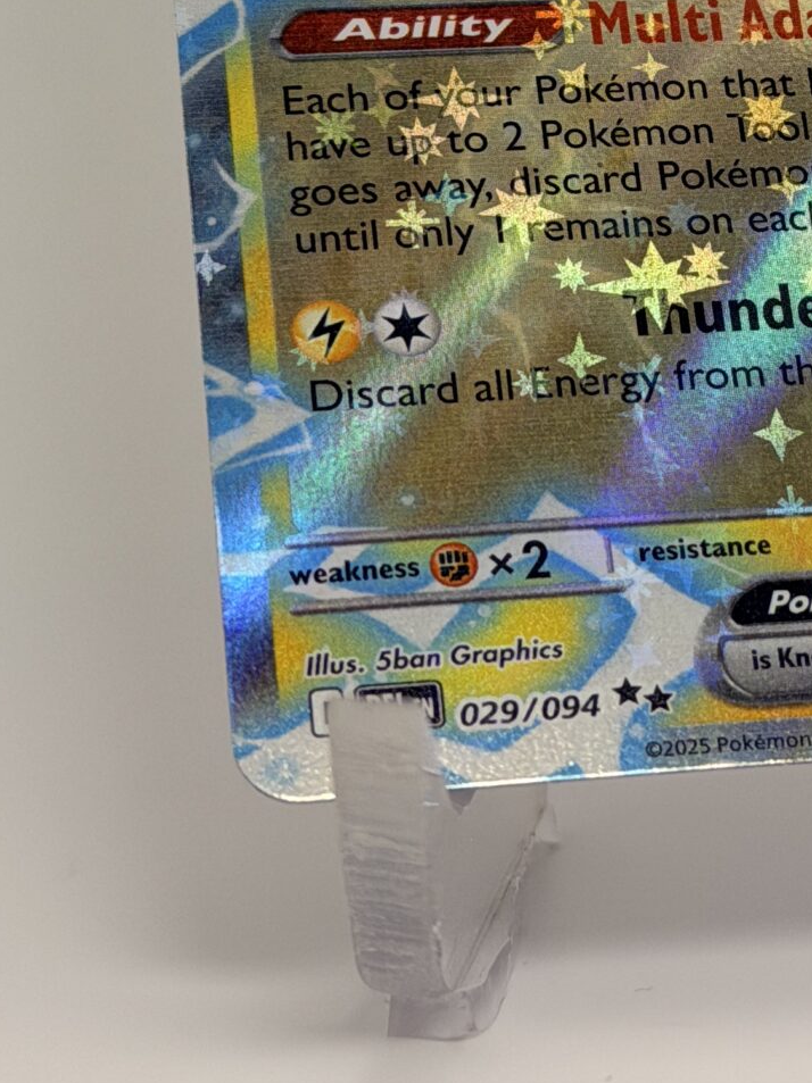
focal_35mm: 129
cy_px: 126
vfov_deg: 15.1
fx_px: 4037
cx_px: 826
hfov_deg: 11.4
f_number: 1.78
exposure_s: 1/917
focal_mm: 6.76
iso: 64
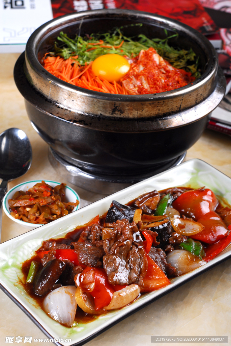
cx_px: 116
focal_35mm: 75
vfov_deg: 27.0
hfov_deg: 18.2
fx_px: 720
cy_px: 173
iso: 125
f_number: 6.3
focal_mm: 50
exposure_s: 1/200
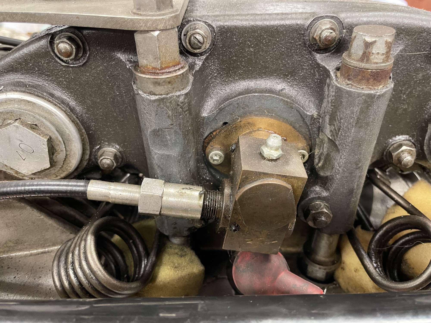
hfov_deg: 67.3
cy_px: 162
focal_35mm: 26
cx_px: 216
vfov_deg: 53.1
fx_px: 324
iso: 320
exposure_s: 1/50
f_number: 1.6
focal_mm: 4.2
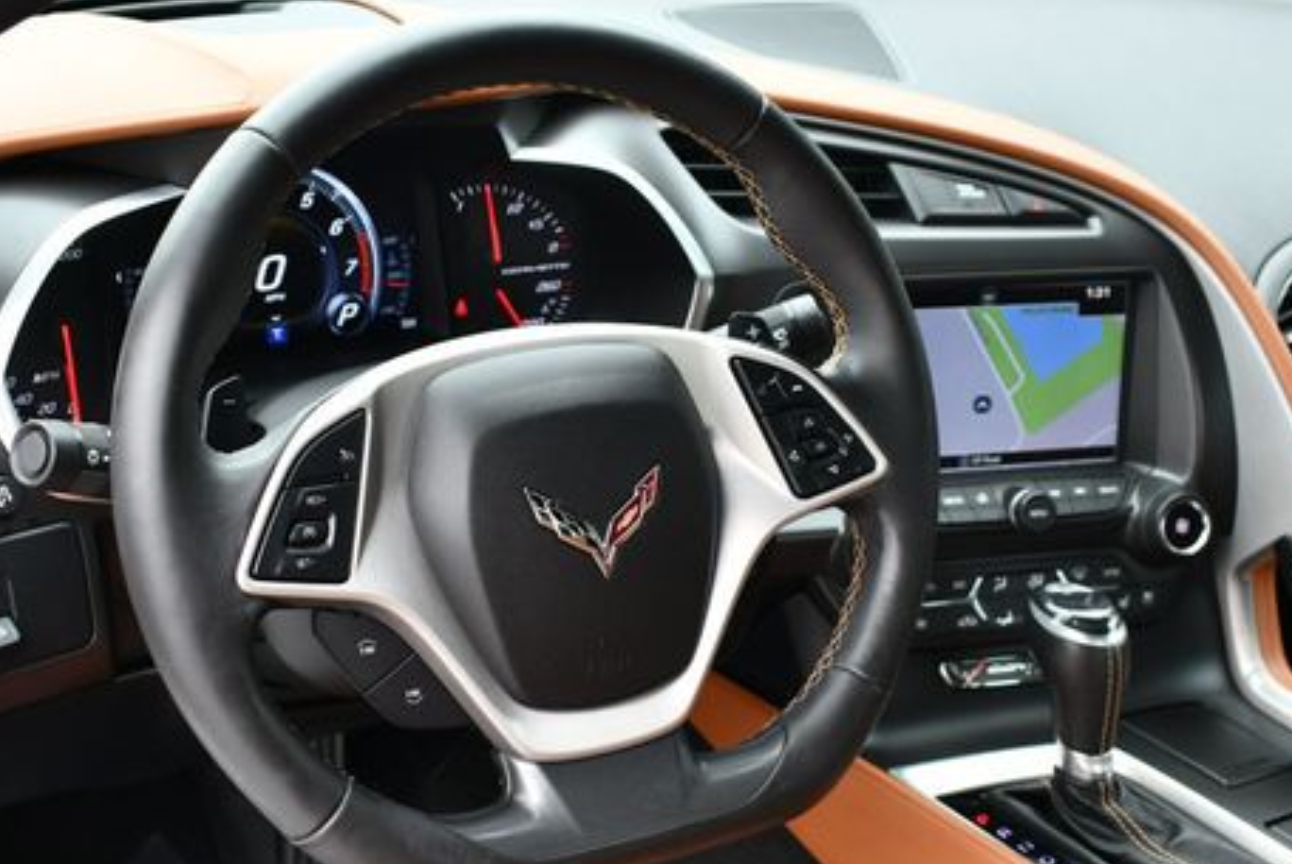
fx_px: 2119
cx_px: 649
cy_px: 552
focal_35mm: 59
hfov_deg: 33.9
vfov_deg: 23.0
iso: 400
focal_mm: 21
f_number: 4
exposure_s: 1/250
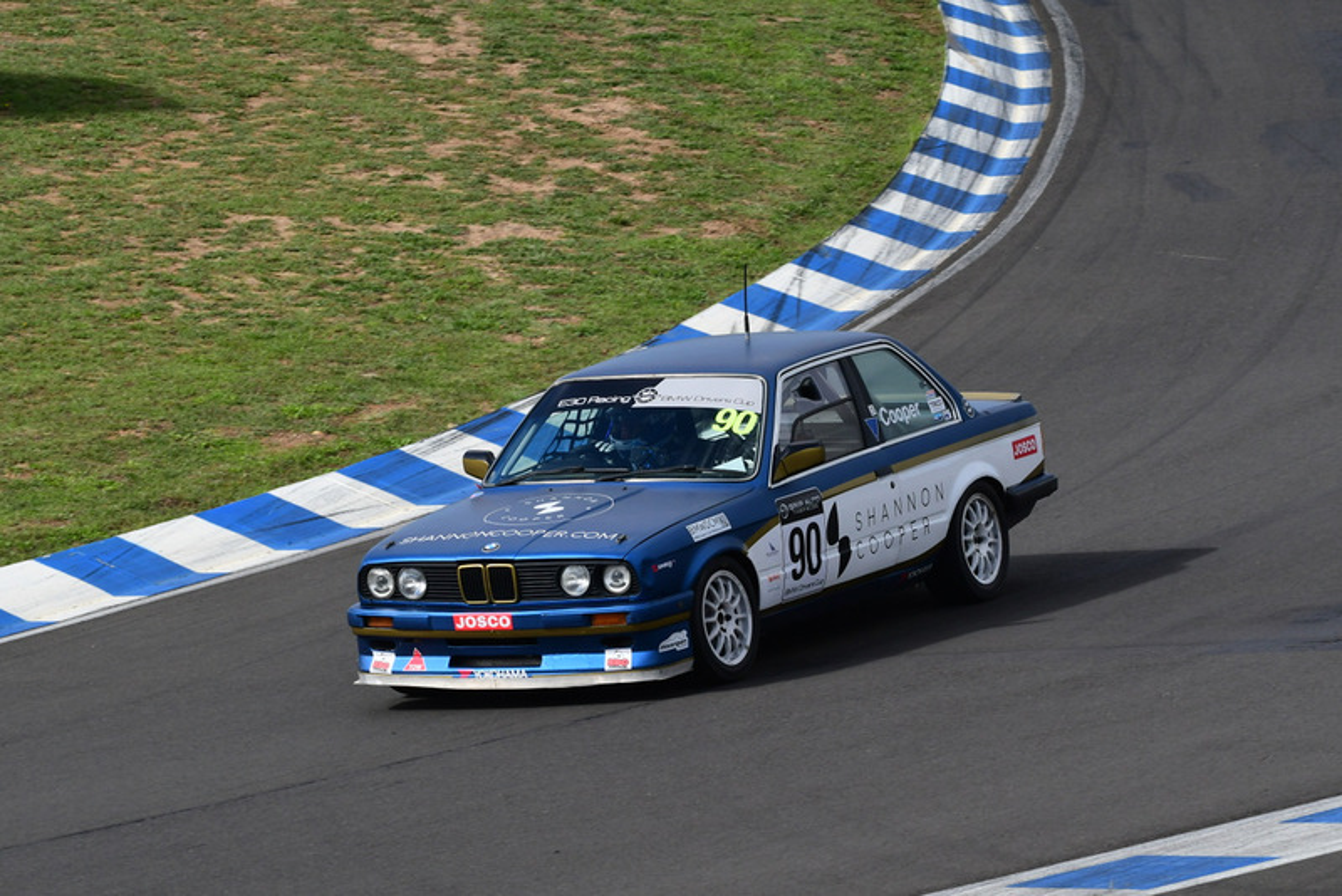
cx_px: 671
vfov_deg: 4.6
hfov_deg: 6.9
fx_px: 11187
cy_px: 448
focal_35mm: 300
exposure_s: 1/640
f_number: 13
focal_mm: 200
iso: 640
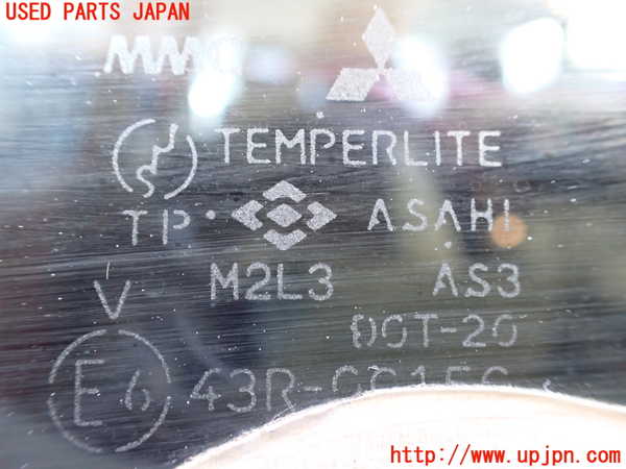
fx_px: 543
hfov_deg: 60.0
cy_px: 234
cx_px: 313
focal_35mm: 30
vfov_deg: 46.8
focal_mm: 5.4
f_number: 2.3
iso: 800
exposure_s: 1/30
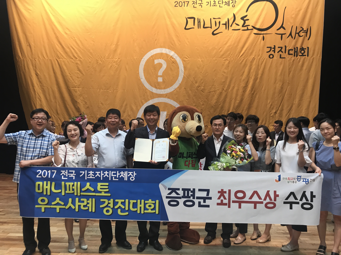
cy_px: 128
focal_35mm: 28
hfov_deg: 63.4
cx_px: 170
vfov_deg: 49.7
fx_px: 276
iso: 25
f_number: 1.8
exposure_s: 1/40
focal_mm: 3.99
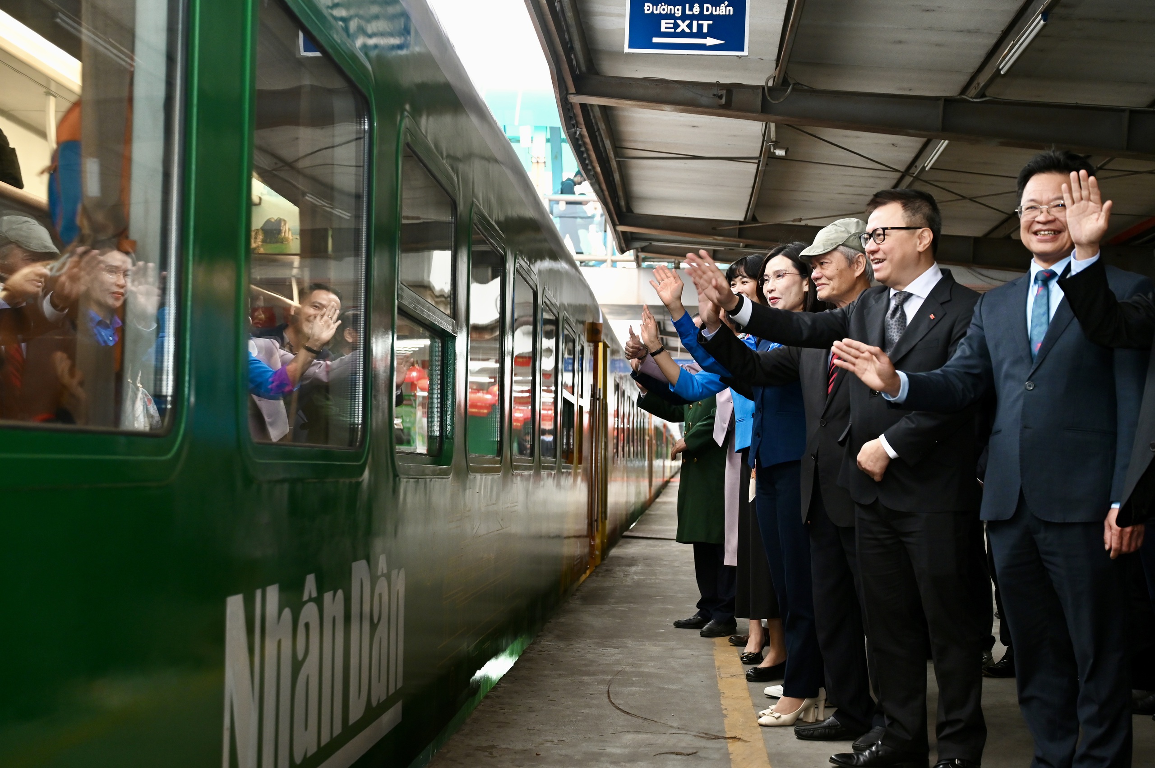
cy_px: 384
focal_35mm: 46
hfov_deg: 42.8
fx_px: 1475
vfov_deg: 29.2
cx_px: 578
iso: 1600
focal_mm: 46
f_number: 5
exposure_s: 1/80
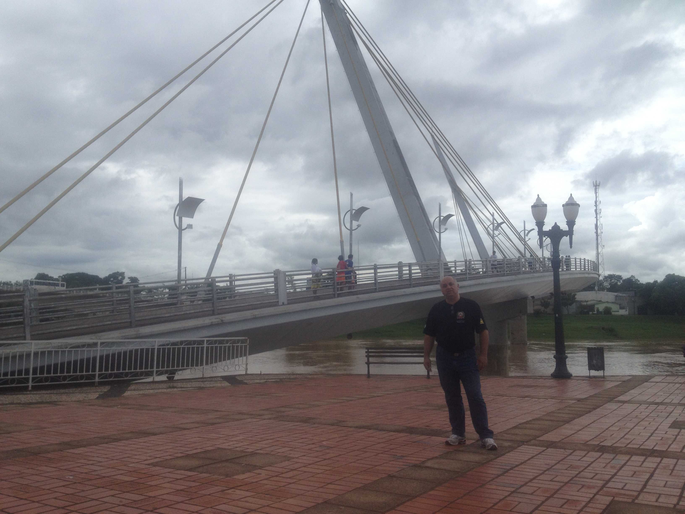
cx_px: 342
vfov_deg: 40.7
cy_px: 257
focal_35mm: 35
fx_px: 693
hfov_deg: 52.6
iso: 50
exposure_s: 1/2045
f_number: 2.4
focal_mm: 4.28
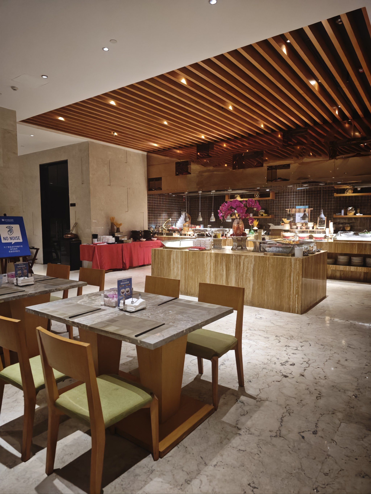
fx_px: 329
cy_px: 247
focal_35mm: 23
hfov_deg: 58.9
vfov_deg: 73.9
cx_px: 186
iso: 5000
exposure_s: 1/250
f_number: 1.9
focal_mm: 8.7
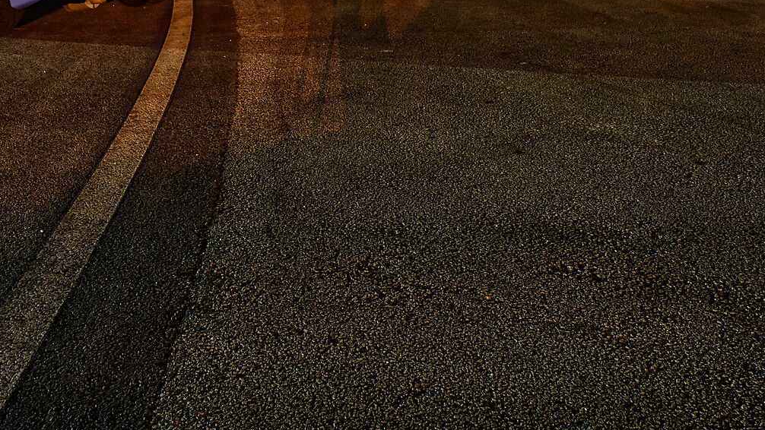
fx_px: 913
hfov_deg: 45.5
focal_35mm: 45
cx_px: 365
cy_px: -163
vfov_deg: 22.9
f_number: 11
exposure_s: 30
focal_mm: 18
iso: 100
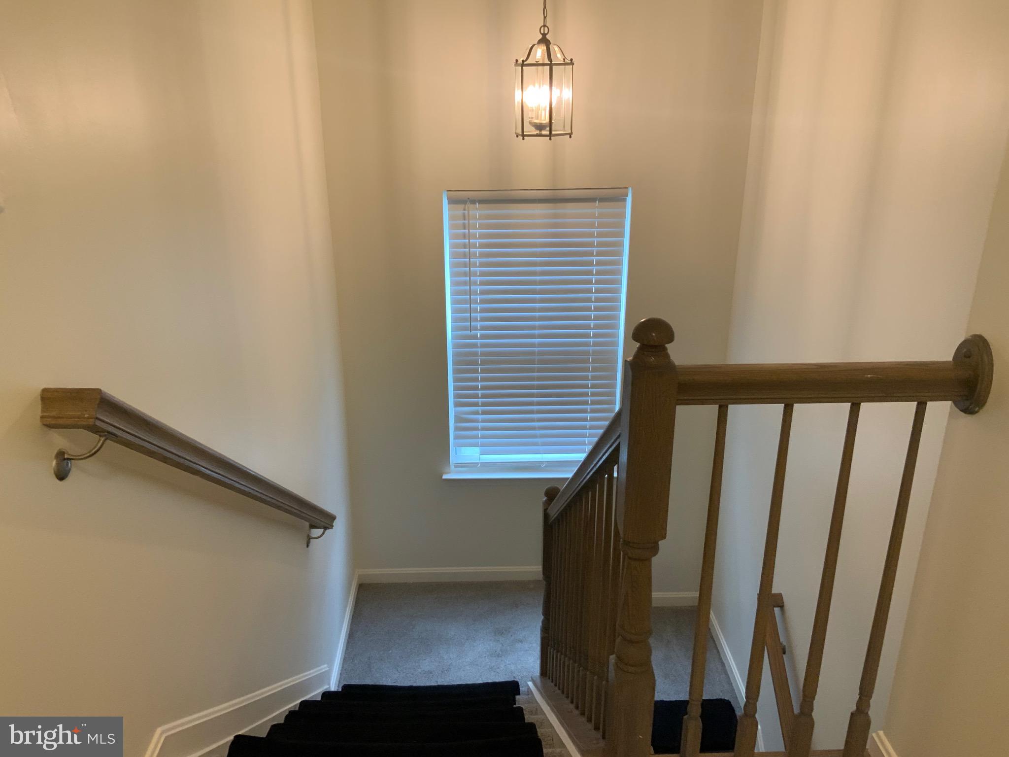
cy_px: 378
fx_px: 845
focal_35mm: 29
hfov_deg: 61.7
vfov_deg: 48.2
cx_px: 504
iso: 80
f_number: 1.8
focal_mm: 3
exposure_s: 1/60
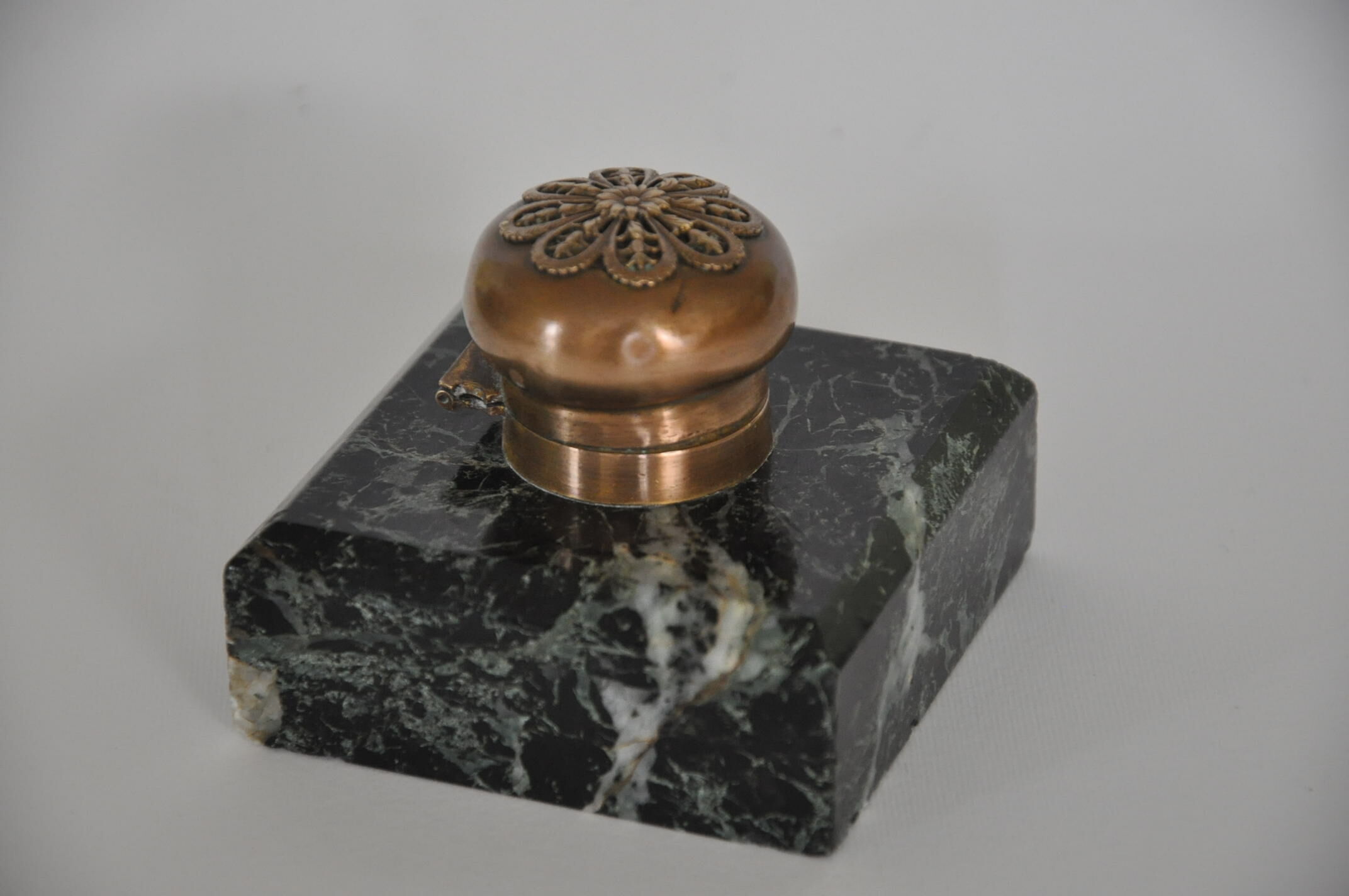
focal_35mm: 158
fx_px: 5895
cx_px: 674
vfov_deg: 8.7
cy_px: 448
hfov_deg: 13.1
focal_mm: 105
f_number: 5.6
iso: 1600
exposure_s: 1/125
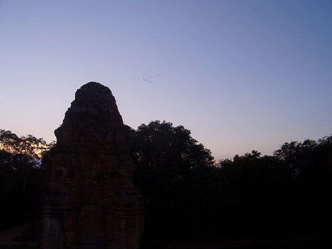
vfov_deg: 40.7
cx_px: 166
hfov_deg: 52.6
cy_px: 124
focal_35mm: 35
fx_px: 336
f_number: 4.3
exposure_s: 1/160
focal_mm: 5.8
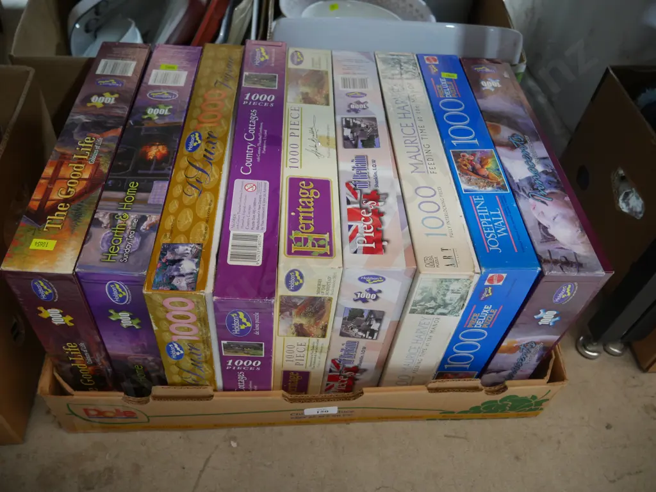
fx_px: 531
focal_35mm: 28
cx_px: 328
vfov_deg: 49.8
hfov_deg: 63.4
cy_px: 246
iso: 1000
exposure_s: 1/60
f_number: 3.5
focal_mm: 14
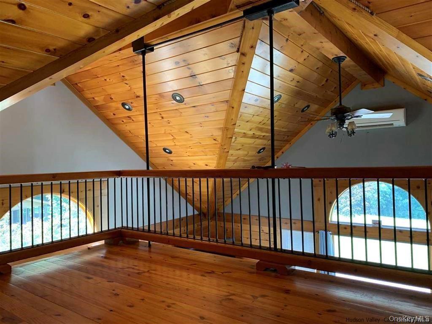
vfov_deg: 53.1
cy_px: 162
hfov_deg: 67.3
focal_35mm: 26
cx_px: 216
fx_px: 324
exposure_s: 1/60
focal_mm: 4.25
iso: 160
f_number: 1.8
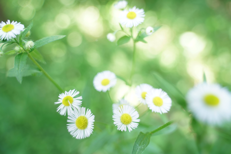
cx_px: 116
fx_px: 180
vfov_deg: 46.4
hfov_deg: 65.5
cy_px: 77
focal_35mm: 28
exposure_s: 1/80
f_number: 2.8
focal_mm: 28
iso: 400
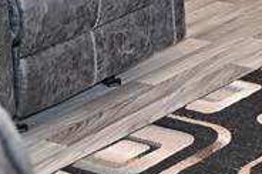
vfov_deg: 7.1
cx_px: 446
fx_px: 1293
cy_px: -302
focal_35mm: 178
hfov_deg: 10.9
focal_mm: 32
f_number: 4
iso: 1000
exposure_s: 1/60
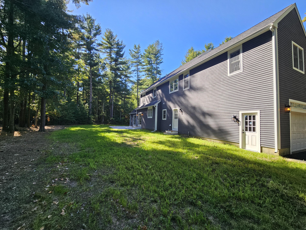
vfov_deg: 89.9
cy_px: 115
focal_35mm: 13
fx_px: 115
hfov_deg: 106.2
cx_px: 153
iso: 50
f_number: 2.2
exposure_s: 1/396
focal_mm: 2.2
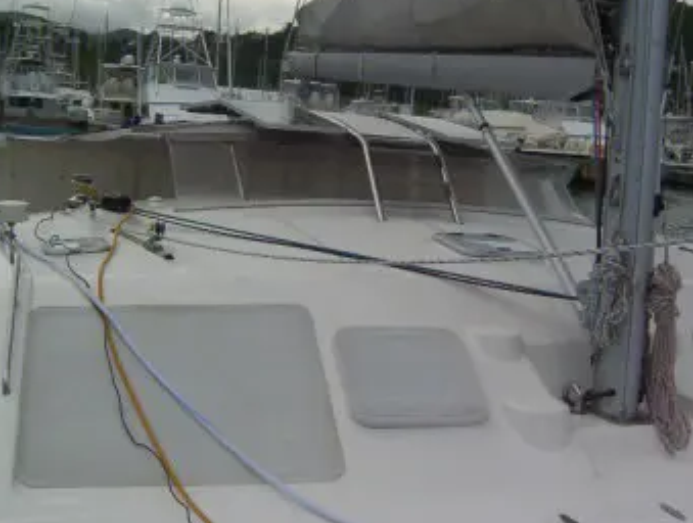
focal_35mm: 53
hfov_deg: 36.1
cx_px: 344
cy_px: 240
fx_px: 1064
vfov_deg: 27.6
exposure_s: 1/1235
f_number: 5.24
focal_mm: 5.54
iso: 100
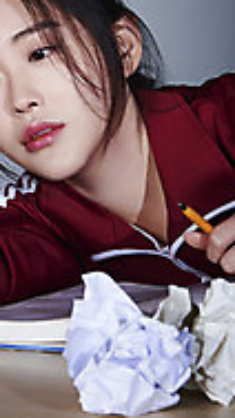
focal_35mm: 155
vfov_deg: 13.7
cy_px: 27
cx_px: -6
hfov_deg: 7.8
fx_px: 1721
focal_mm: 70
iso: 100
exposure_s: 1/125
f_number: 16
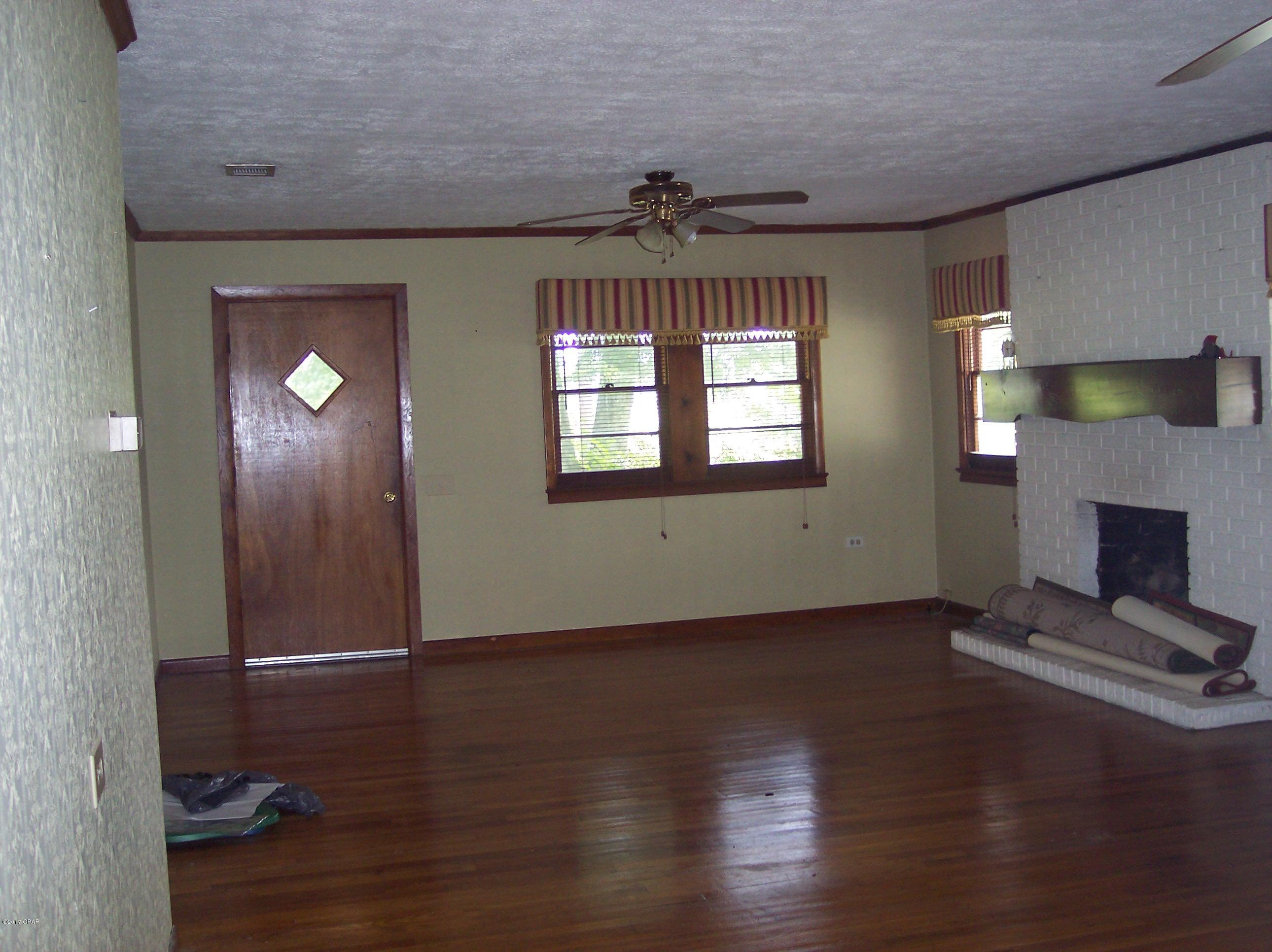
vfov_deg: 37.7
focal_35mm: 38
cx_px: 636
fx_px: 1396
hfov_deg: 49.0
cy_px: 476
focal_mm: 8
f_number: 2.8
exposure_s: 1/30
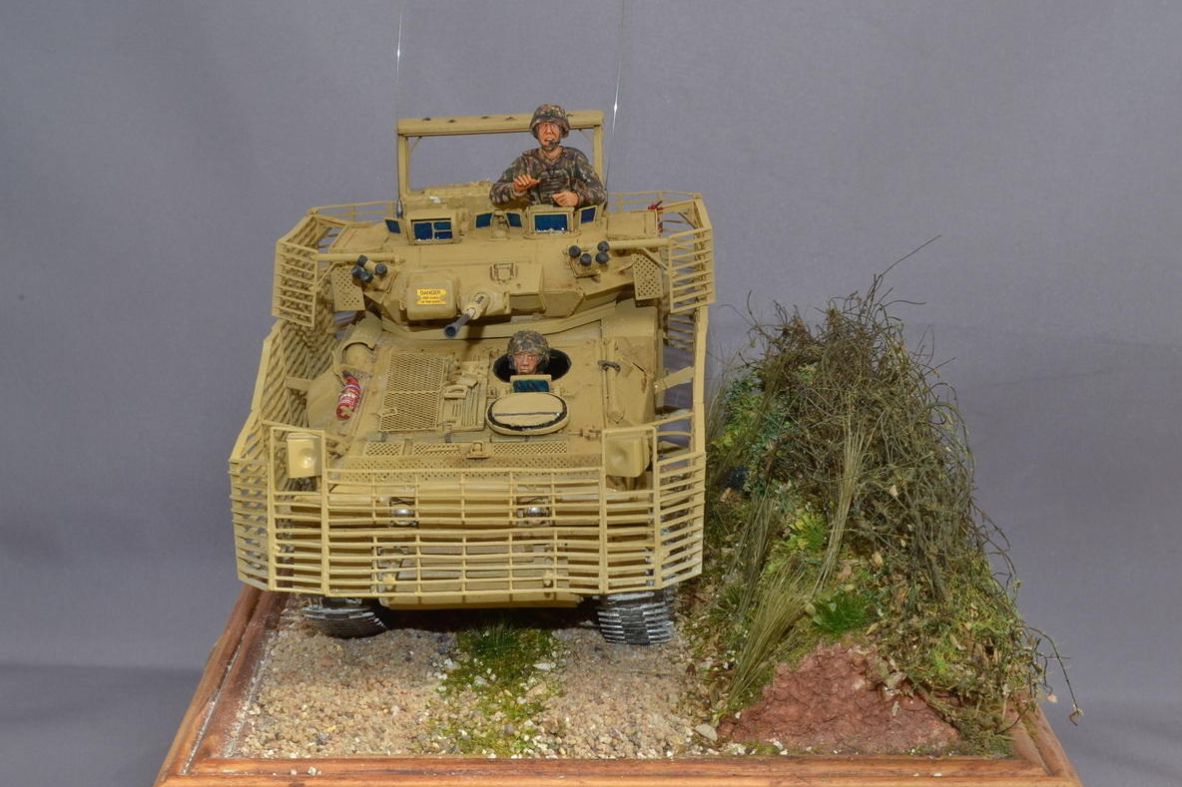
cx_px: 591
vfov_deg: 18.7
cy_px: 389
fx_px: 2396
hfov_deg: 27.7
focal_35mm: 73
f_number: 22
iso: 400
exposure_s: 1/60
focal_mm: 48
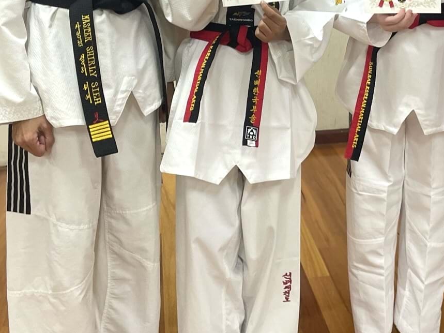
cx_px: 339
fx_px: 795
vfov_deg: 22.8
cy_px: 12
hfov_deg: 30.6
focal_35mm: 62
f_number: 1.6
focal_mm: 4.2
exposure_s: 1/50
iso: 160
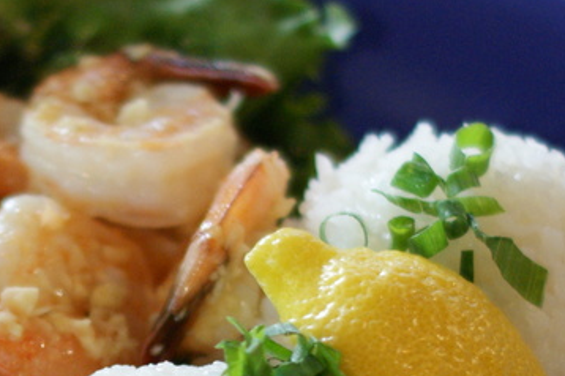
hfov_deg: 7.7
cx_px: 95
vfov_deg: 5.1
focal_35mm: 268
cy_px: 390
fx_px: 4202
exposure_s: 1/25
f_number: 2
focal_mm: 50
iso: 400
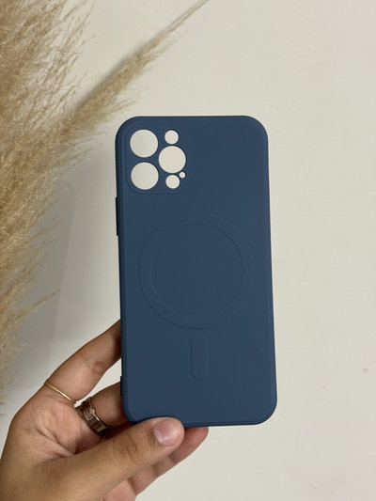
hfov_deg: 30.3
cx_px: 188
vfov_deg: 39.6
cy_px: 250
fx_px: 695
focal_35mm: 48
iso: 250
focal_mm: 6.76
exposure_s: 1/50
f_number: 1.78
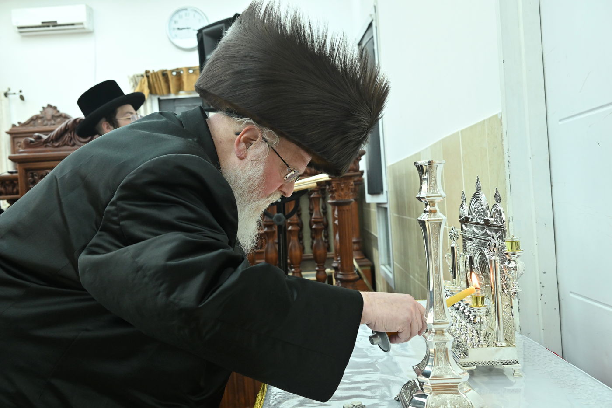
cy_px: 204
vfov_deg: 42.3
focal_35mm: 31
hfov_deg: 60.3
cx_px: 306
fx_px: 527
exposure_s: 1/200
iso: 1600
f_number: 5.6
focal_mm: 31
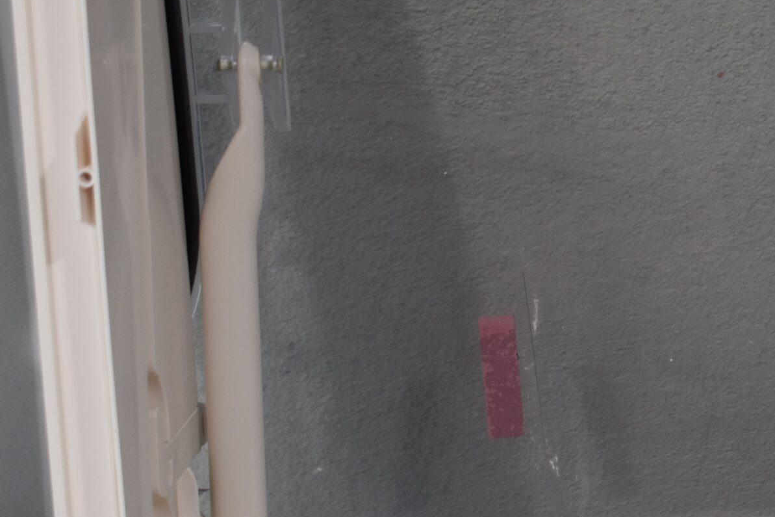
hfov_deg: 19.2
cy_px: 359
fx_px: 2217
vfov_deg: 13.3
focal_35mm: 103
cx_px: 800
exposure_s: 1/125
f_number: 5.6
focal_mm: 32
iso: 280
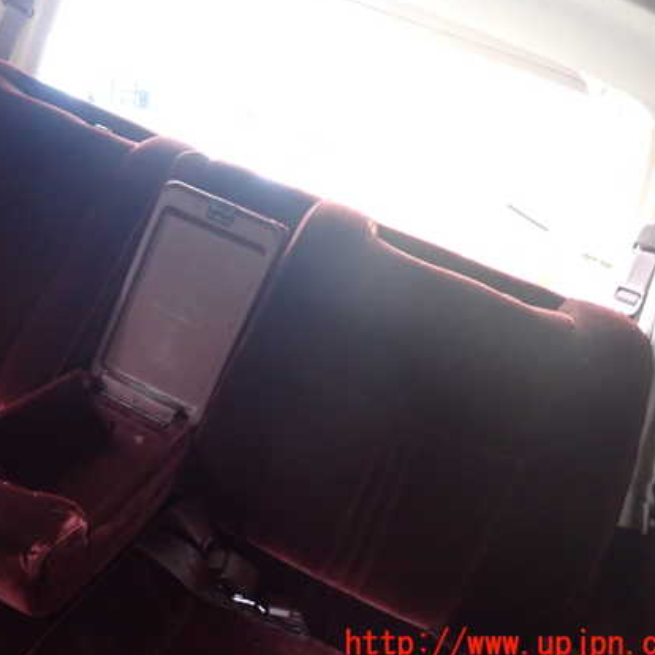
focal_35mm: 32
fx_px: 685
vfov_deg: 51.1
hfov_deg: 50.3
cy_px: 309
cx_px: 228
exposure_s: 1/30
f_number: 2
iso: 800
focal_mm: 4.5
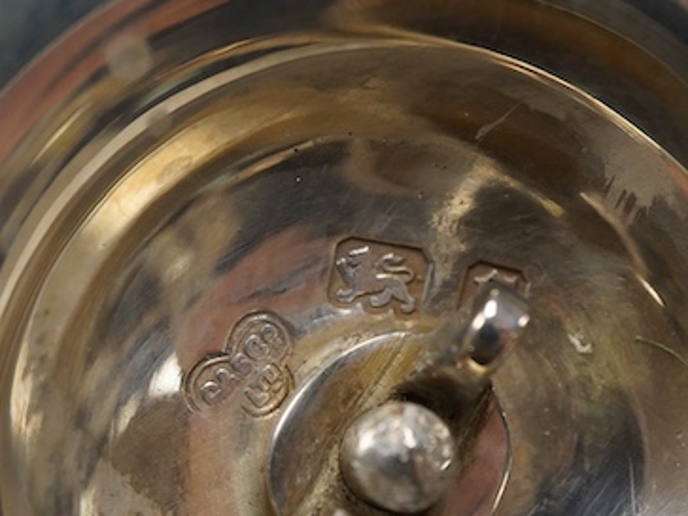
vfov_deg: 13.8
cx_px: 284
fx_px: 2127
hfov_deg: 18.4
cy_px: 265
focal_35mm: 107
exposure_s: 1/125
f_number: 9
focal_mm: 30
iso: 800
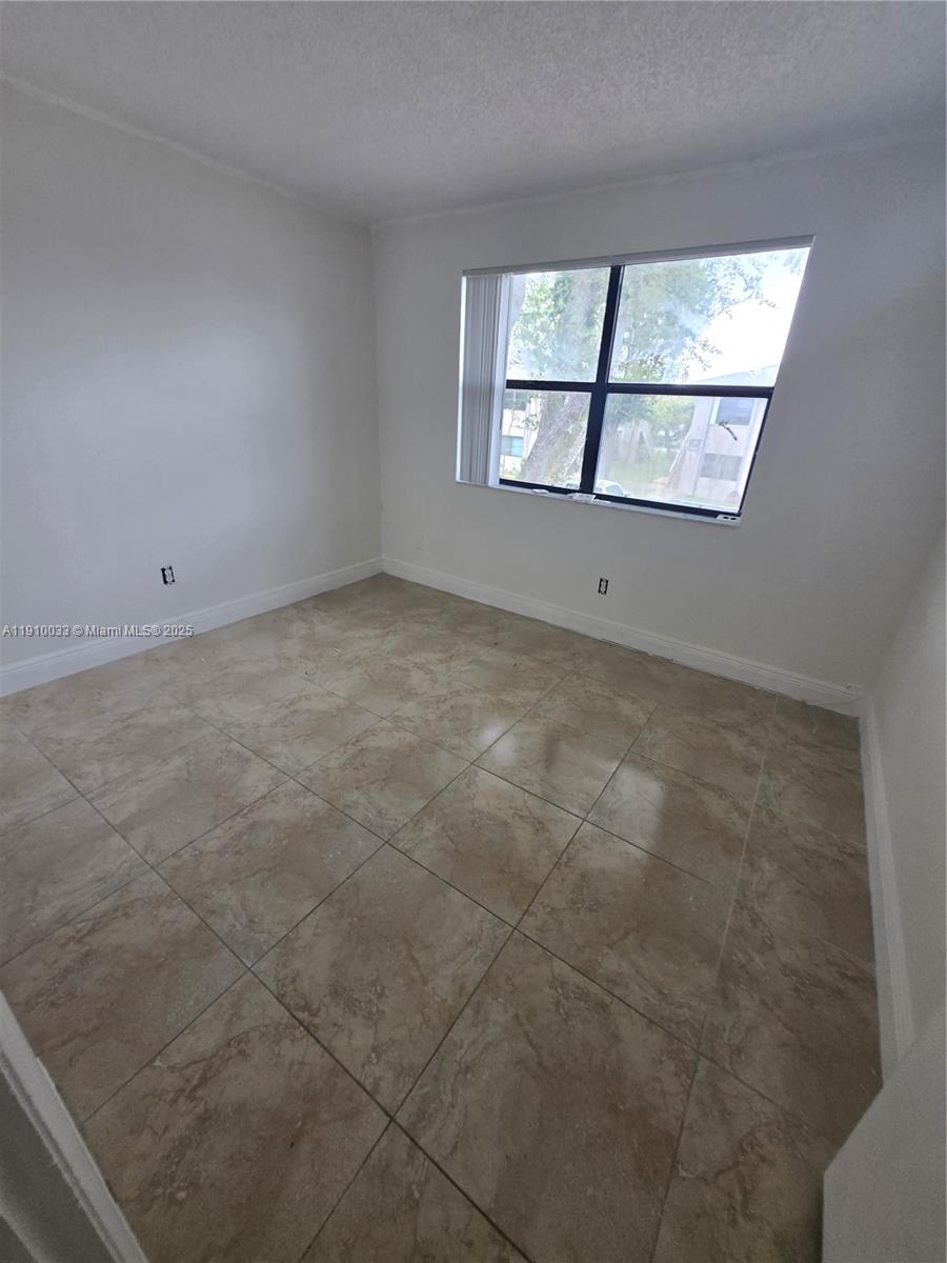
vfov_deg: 106.2
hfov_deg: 89.9
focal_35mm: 13
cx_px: 474
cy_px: 632
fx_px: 474
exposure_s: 1/60
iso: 40
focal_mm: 1.7
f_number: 2.2
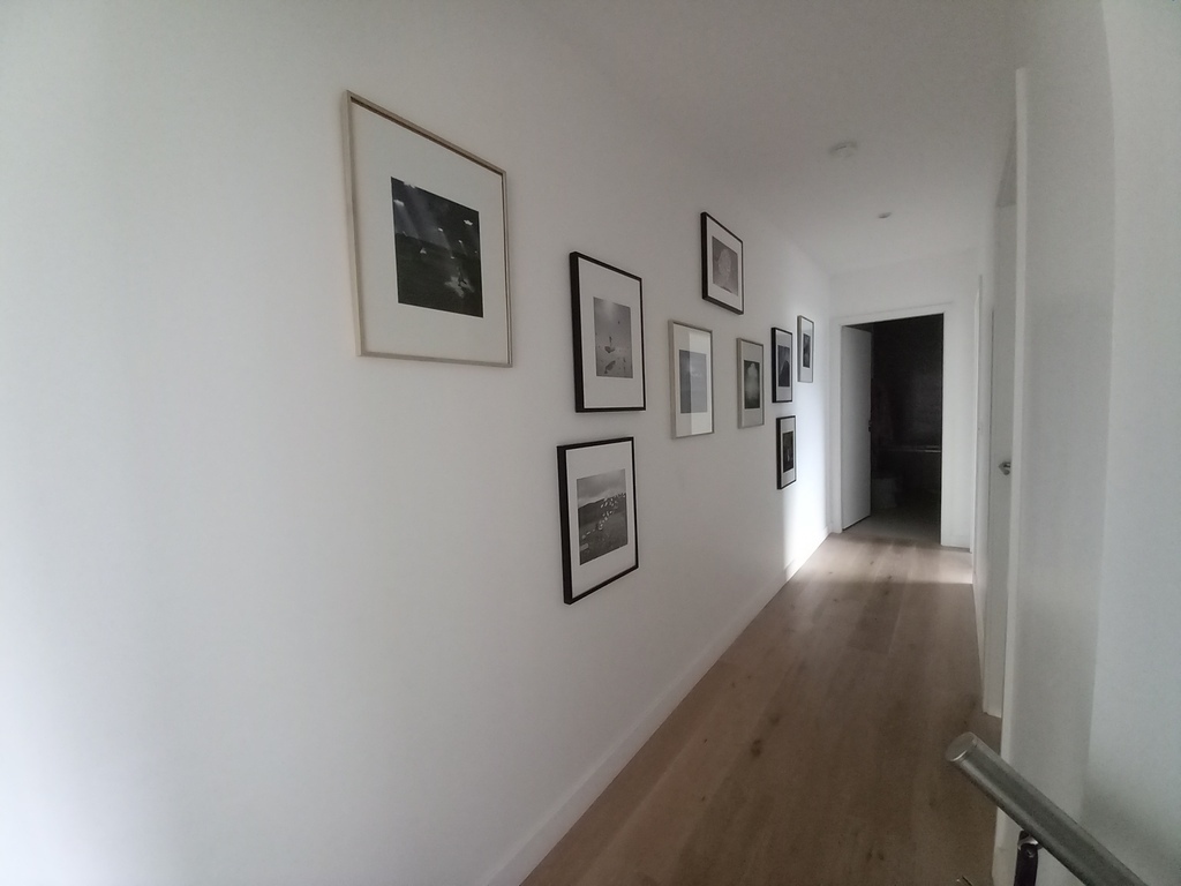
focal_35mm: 13
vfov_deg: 89.9
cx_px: 590
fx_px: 444
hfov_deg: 106.2
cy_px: 443
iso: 400
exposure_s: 1/14.3
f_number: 2.2
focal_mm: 1.13
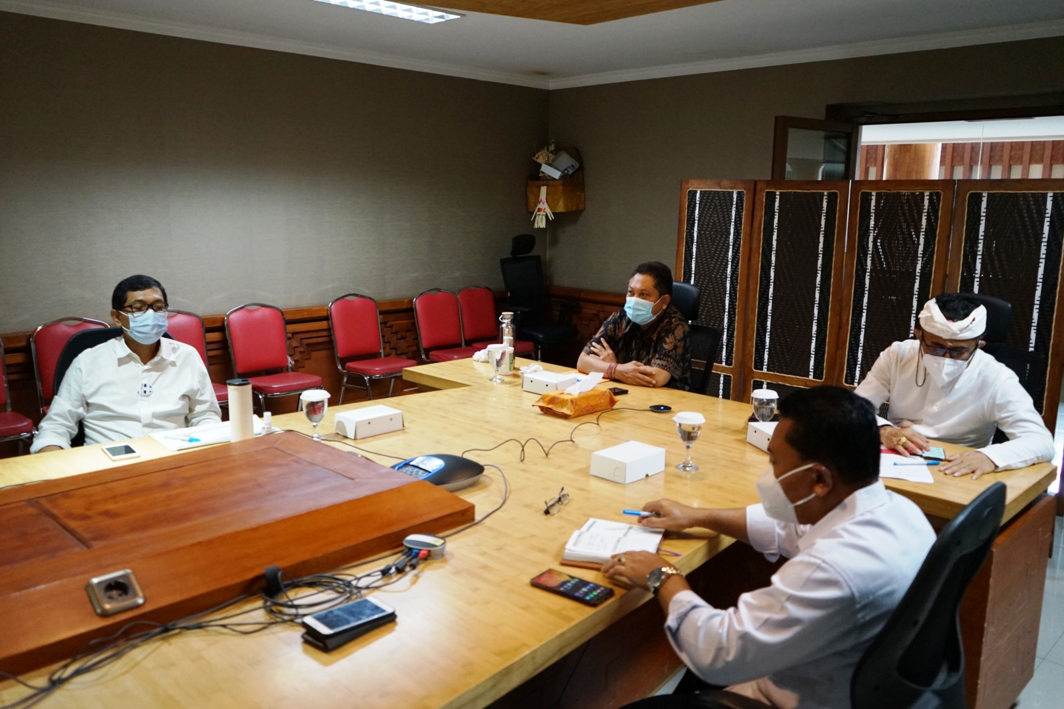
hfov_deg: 65.5
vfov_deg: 46.4
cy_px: 354
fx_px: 827
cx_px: 532
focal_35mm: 28
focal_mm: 28
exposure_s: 1/160
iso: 2500
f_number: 3.5
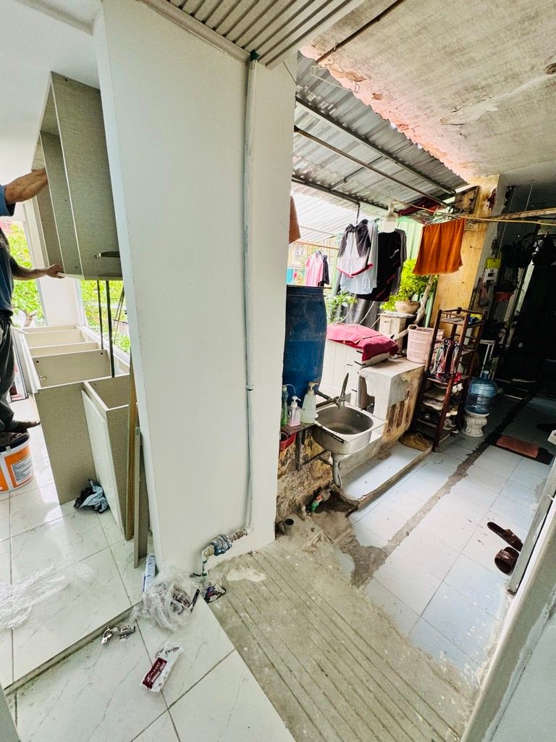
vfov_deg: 102.1
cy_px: 371
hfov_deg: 85.7
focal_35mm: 14
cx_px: 278
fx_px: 300
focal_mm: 2.22
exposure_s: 1/99
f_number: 2.2
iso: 100
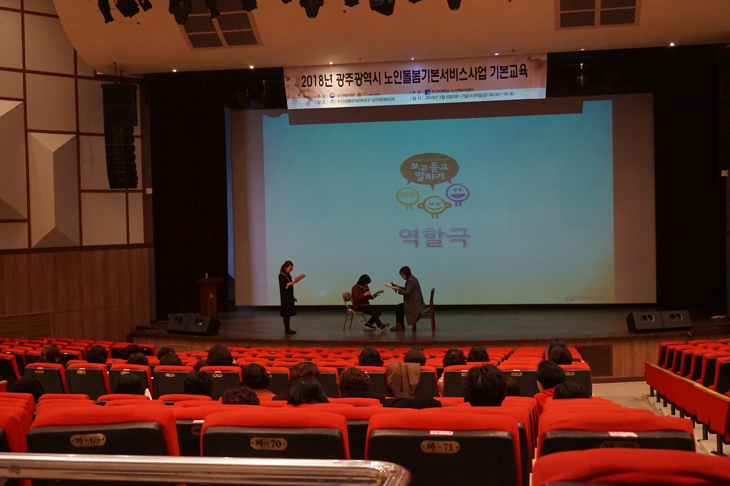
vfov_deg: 27.2
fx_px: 1003
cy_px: 243
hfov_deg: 40.0
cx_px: 365
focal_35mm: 50
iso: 3200
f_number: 5
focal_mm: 33
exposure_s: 1/40
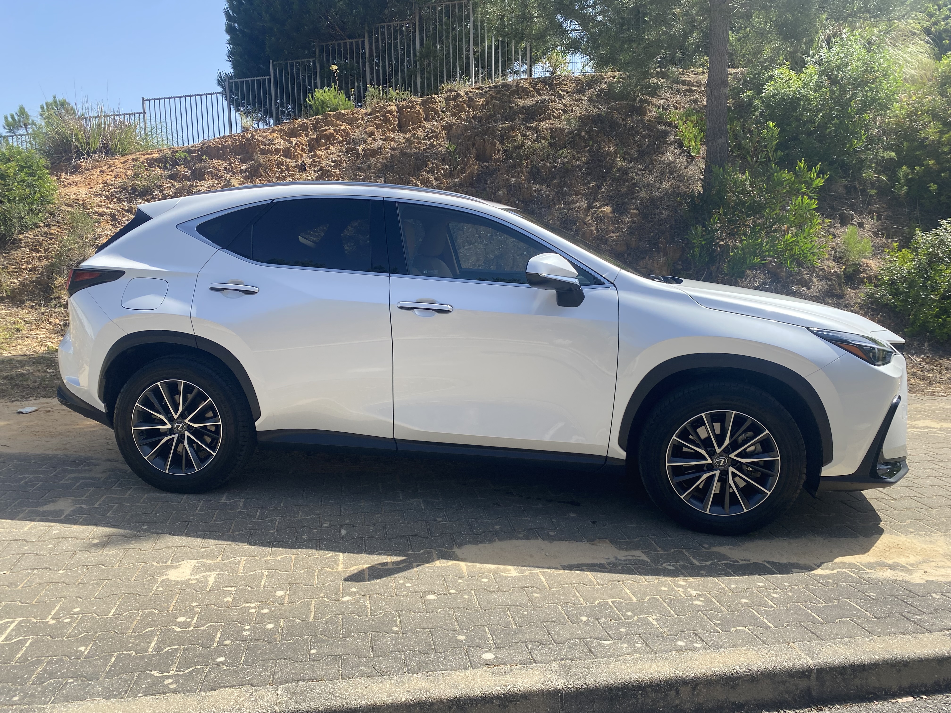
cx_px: 476
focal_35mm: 26
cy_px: 356
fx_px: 714
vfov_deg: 53.1
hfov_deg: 67.3
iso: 32
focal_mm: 4.25
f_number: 1.8
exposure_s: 1/1727
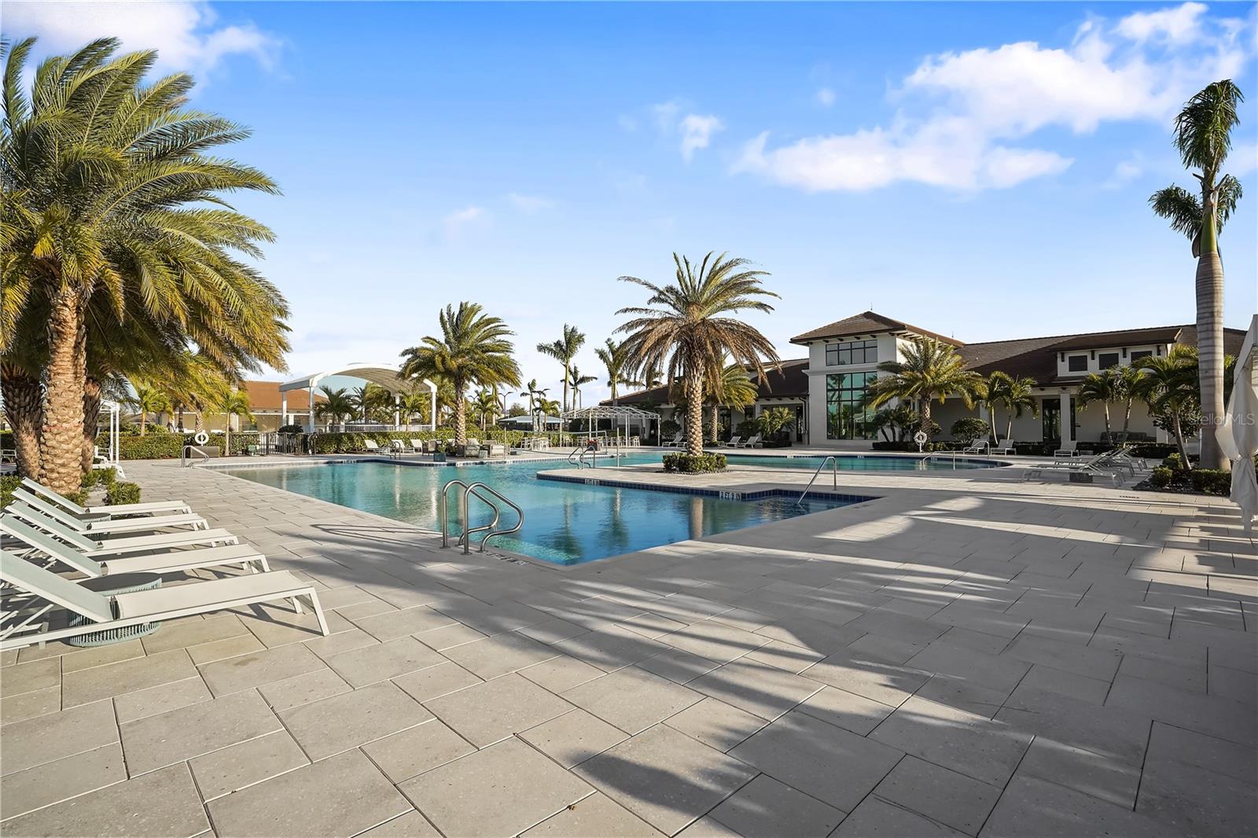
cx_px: 629
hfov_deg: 96.7
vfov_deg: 73.7
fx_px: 559
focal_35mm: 16
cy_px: 419
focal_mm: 16
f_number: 9
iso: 1600
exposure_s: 1/3200
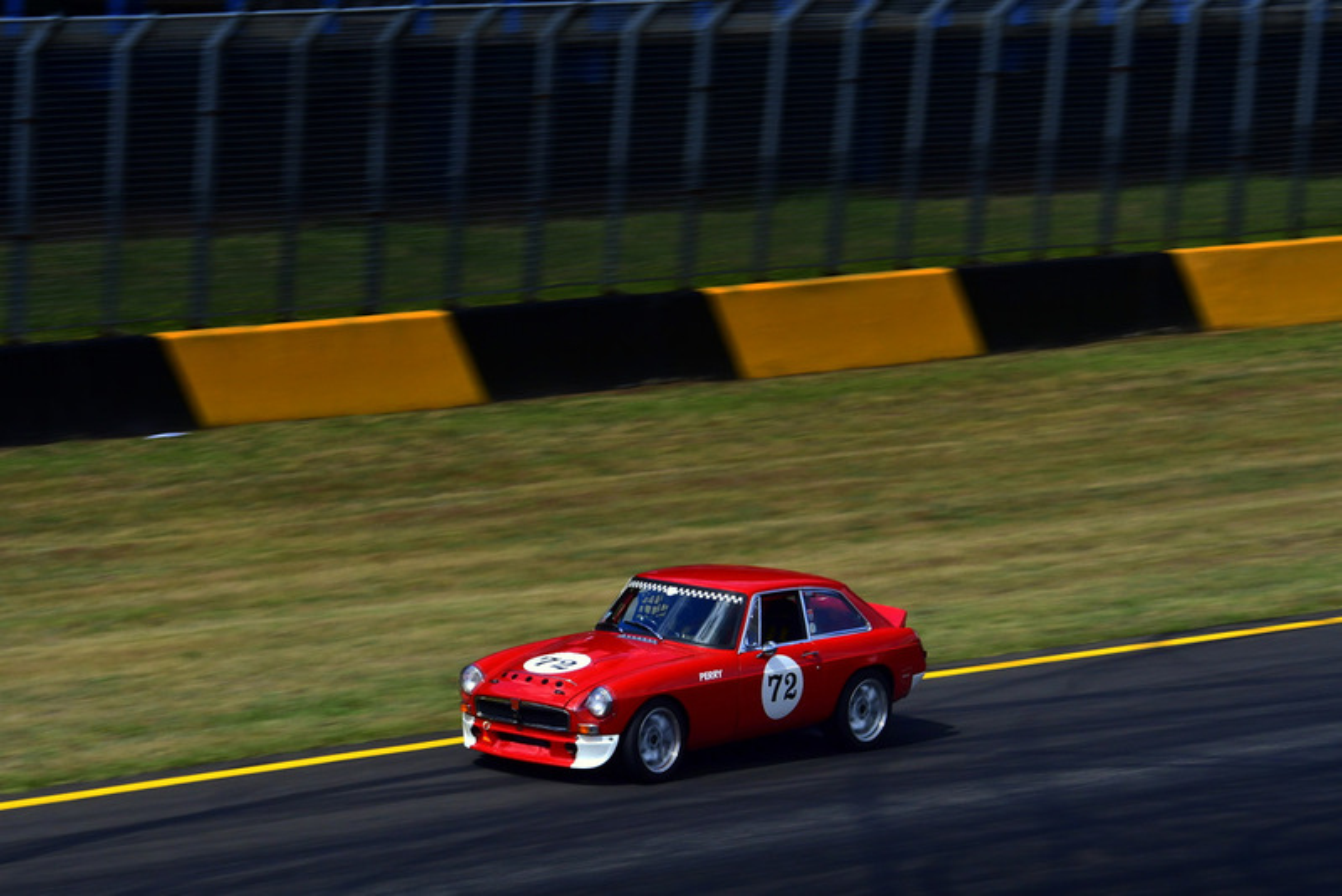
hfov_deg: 10.5
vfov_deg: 7.0
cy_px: 448
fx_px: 7271
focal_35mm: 195
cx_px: 671
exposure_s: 1/250
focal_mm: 130
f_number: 20
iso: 500
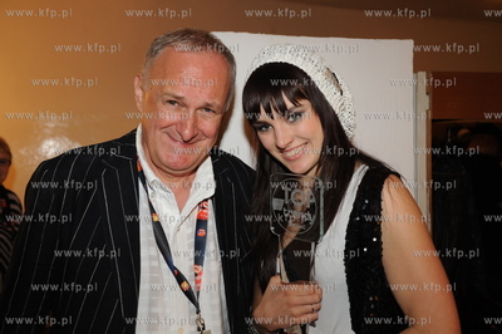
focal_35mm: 42
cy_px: 167
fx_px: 585
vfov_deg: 31.8
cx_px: 251
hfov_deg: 46.4
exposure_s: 1/60
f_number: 5.6
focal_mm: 42
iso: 800
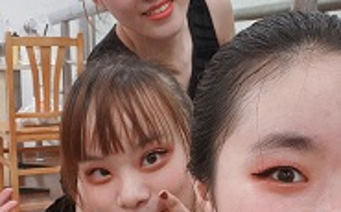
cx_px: 205
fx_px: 612
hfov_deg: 31.0
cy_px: 147
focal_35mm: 66
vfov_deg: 19.6
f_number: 2.2
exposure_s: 1/50
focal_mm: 2.71
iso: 200
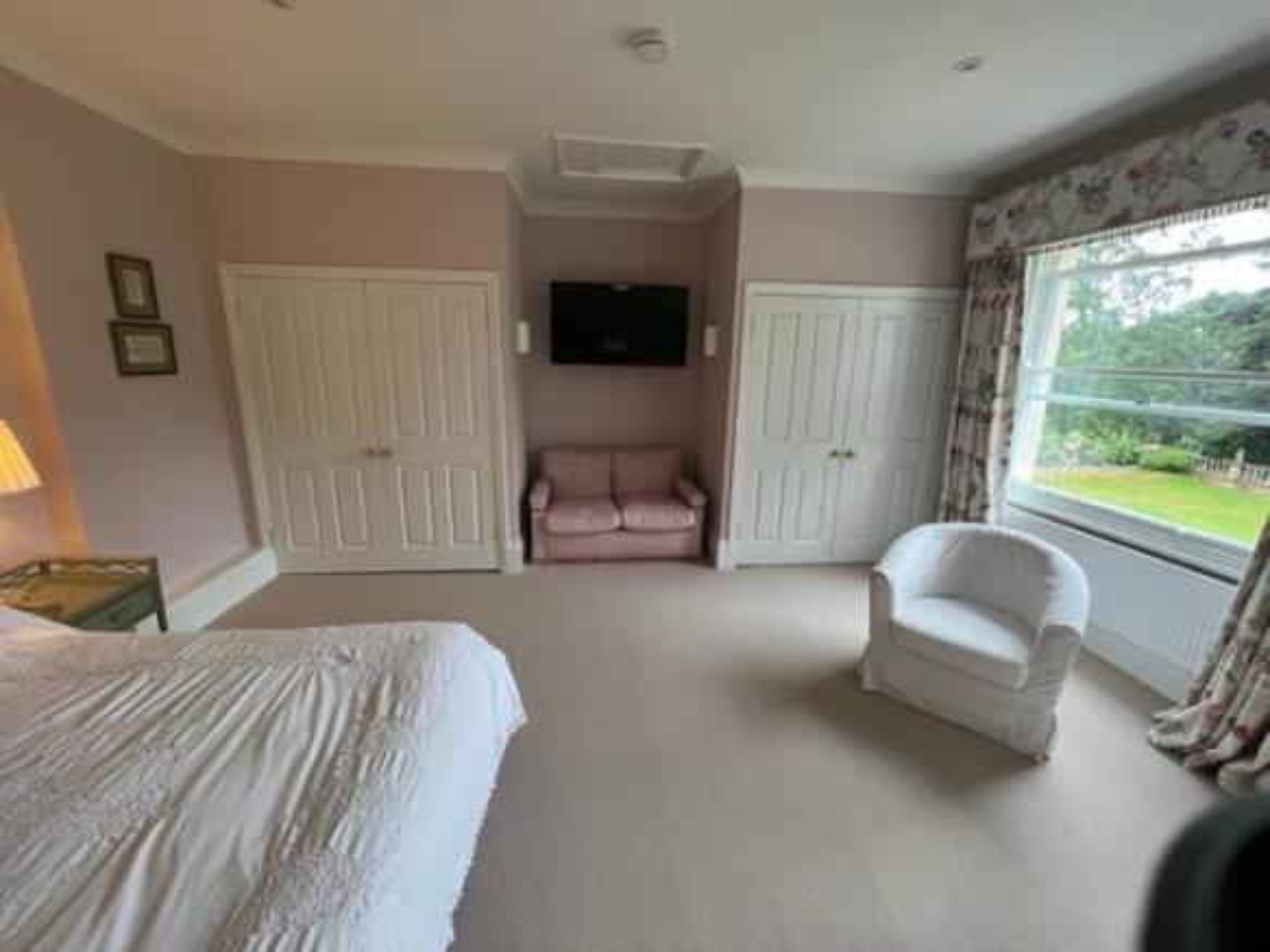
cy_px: 476
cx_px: 635
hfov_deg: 106.2
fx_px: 477
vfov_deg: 89.9
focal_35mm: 13
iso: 125
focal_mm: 1.57
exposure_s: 1/100
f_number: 1.8
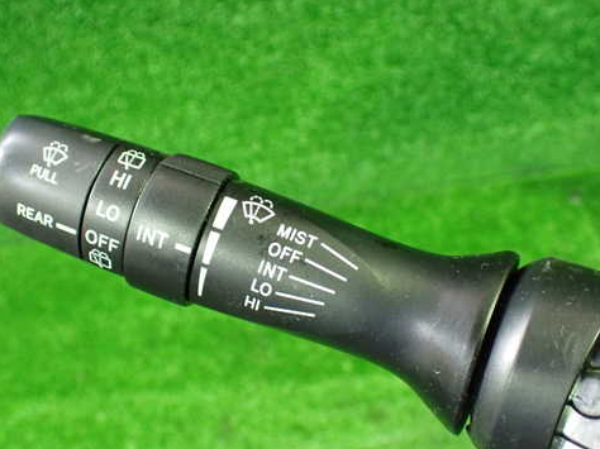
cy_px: 252
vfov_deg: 37.6
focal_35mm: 38
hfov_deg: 48.8
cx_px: 253
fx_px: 658
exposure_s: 1/30
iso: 800
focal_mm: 5.4
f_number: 2.3
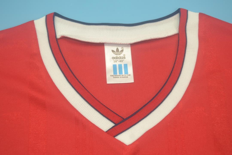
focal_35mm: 39
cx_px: 116
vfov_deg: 34.2
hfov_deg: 49.6
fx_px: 251
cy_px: 78
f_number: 4.2
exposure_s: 1/80
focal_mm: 26
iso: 200
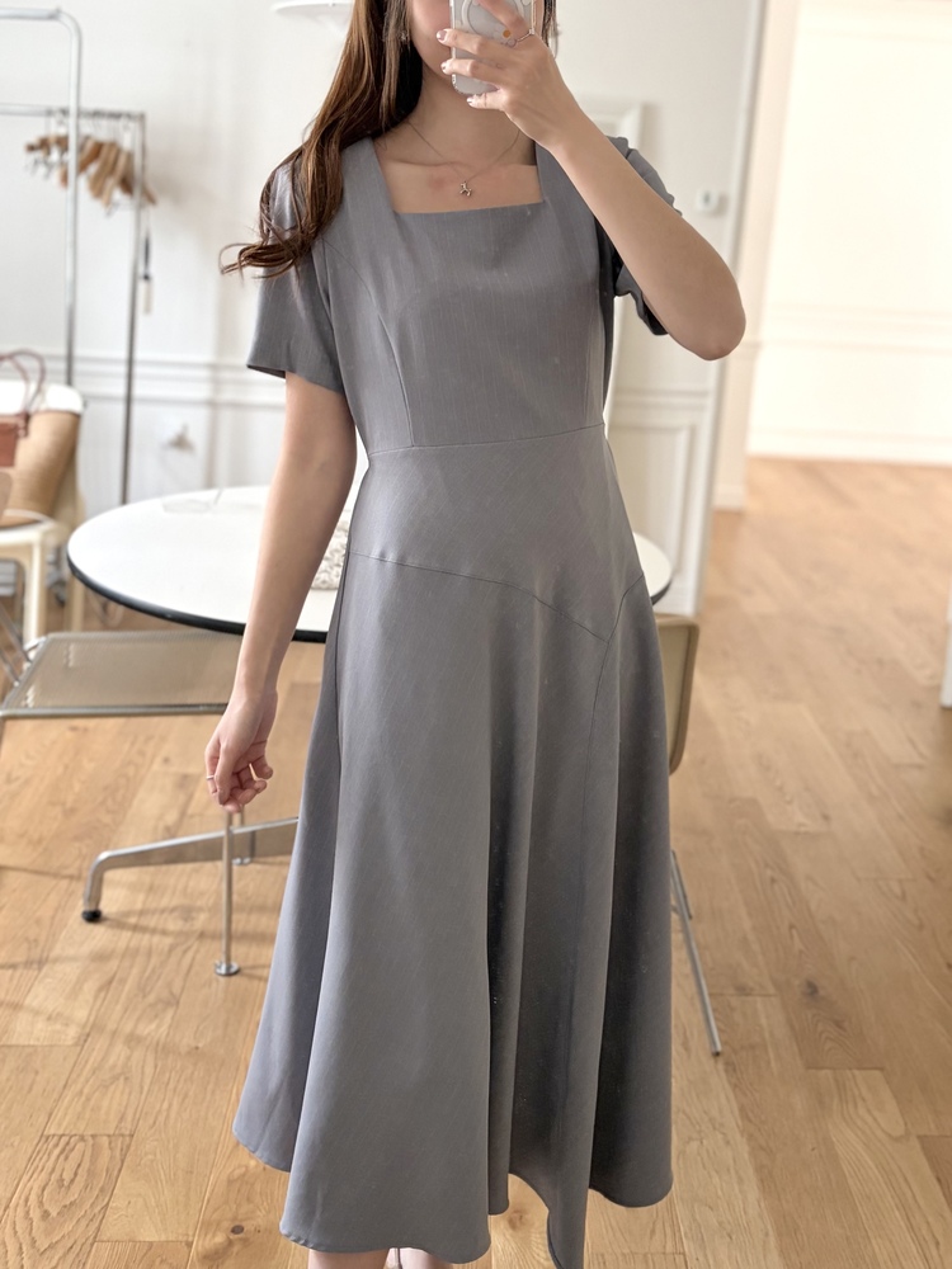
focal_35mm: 26
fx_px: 953
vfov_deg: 67.3
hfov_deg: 53.1
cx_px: 476
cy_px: 634
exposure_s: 1/60
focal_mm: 5.96
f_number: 1.6
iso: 200
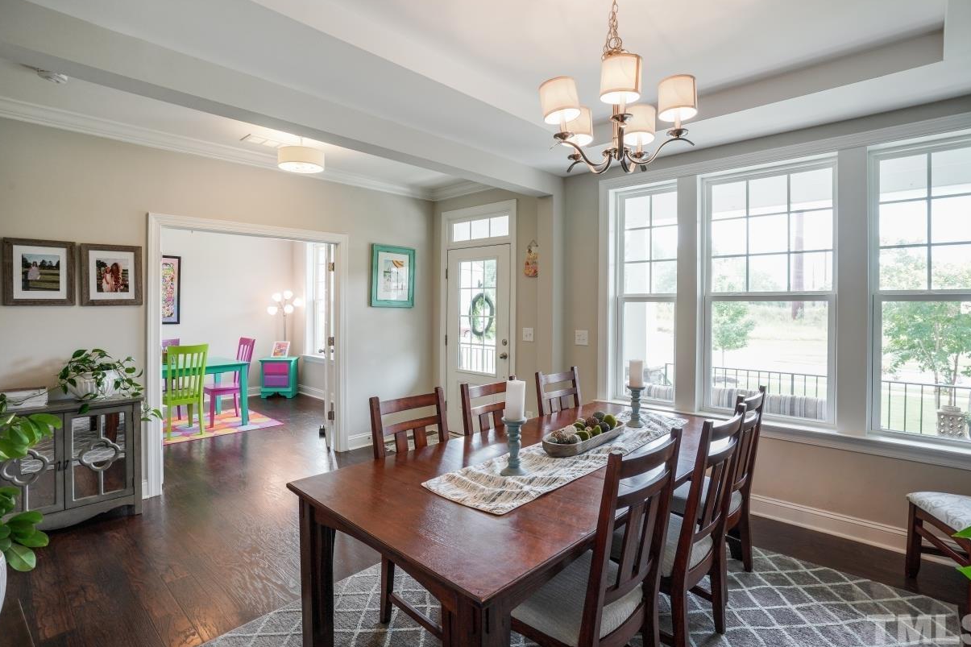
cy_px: 310
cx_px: 483
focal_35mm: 17
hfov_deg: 93.3
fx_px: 458
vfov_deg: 70.4
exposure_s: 1/13
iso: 400
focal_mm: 16
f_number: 10
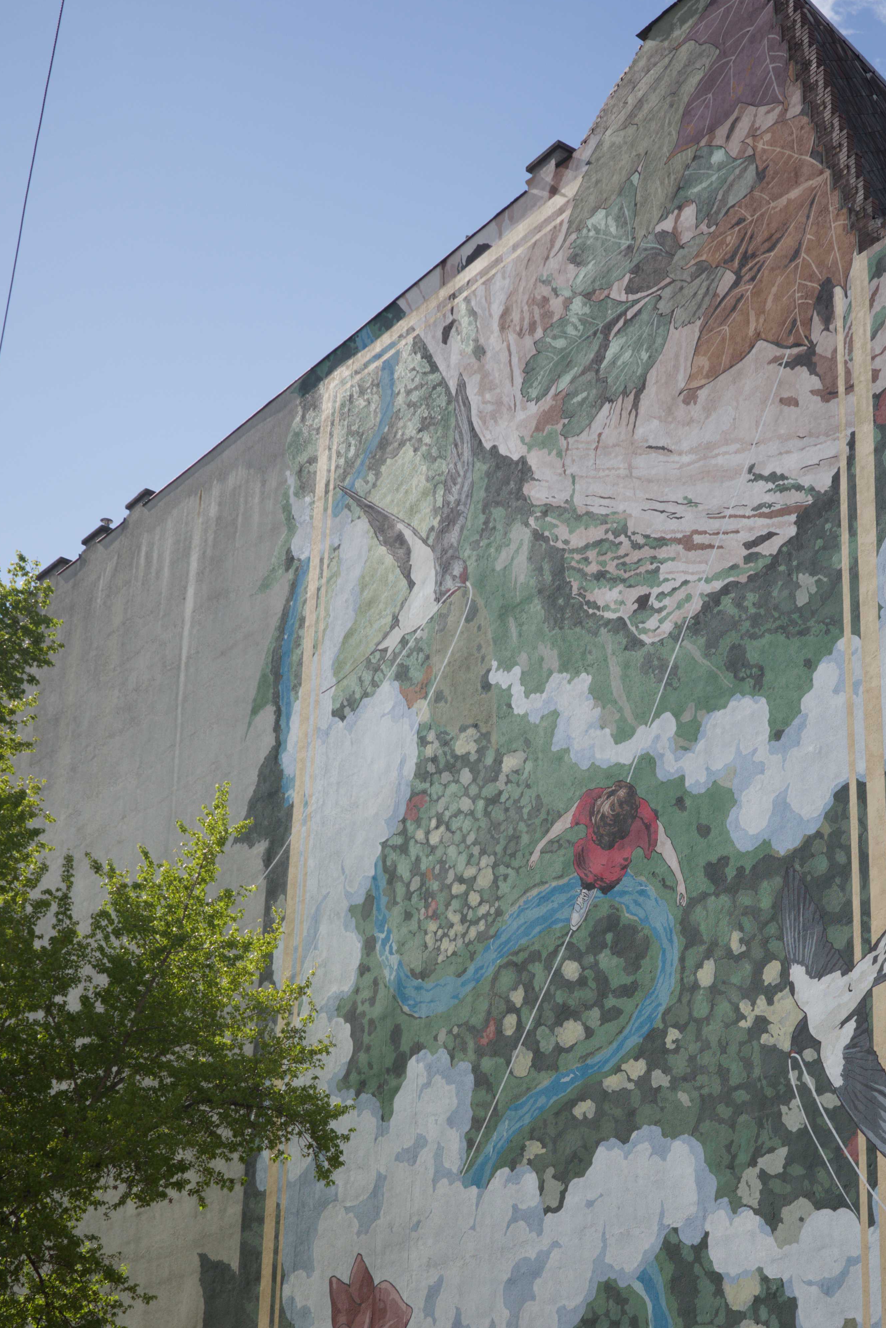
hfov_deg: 22.5
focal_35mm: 60
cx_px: 628
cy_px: 907
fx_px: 2215
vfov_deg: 33.1
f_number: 5
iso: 100
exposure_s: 1/640
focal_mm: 26
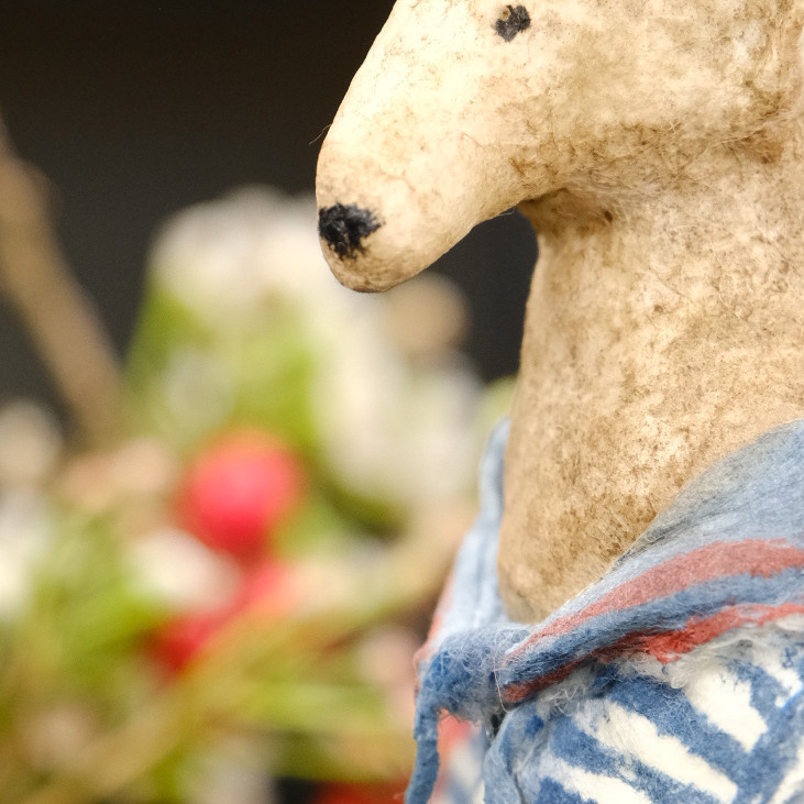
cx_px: 581
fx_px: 5860
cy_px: 289
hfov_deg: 7.8
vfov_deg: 7.8
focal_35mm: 223
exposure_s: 1/250
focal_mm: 72.1
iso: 2000
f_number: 4
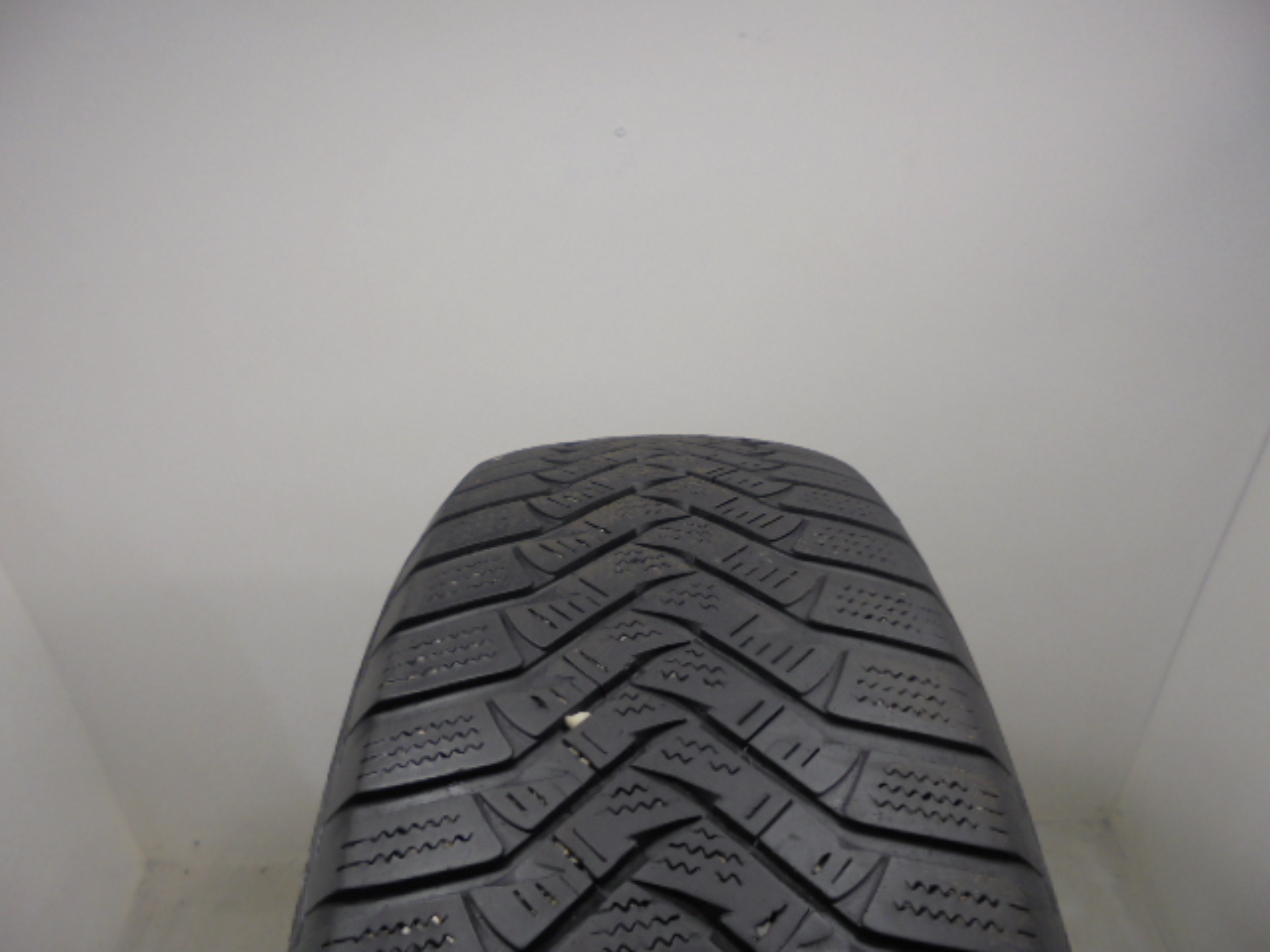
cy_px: 476
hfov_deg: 67.3
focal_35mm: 26
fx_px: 954
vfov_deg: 53.1
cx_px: 635
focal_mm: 4.6
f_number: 3.5
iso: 100
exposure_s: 1/30
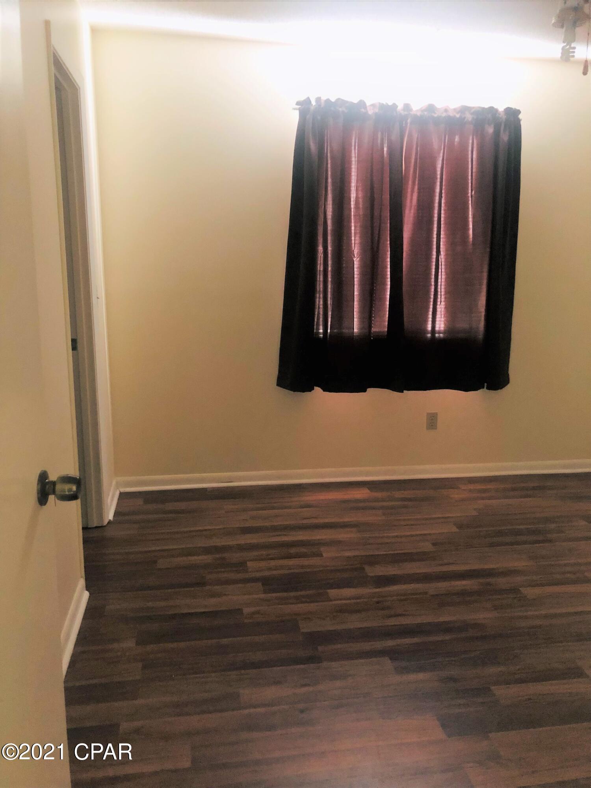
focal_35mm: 28
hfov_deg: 49.7
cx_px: 296
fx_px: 637
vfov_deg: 63.4
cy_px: 394
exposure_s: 1/4
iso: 160
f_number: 1.8
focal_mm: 3.99
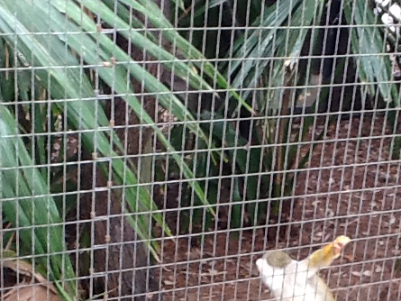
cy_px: 316
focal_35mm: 69
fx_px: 800
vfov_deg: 20.5
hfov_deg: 28.1
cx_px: 230
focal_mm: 2.03
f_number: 2.4
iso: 100
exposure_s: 1/30
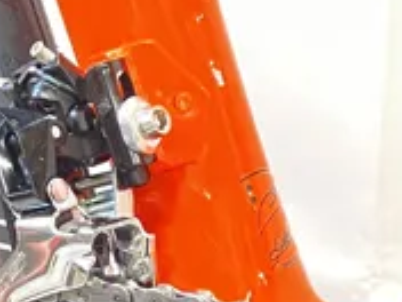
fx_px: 1370
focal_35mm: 118
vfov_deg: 11.7
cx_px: 375
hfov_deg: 16.4
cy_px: 533
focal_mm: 5.1
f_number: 1.6
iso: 640
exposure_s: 1/33
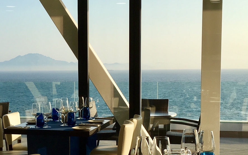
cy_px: 109
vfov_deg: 18.5
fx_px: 473
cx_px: 80
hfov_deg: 29.2
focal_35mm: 70
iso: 25
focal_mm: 4.15
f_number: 2.2
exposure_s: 1/950
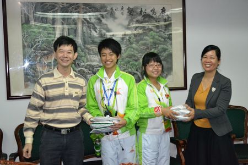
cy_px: 82
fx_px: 331
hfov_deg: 41.1
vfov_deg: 28.1
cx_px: 124
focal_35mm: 48
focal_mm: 32
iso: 3200
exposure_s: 1/60
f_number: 4.8
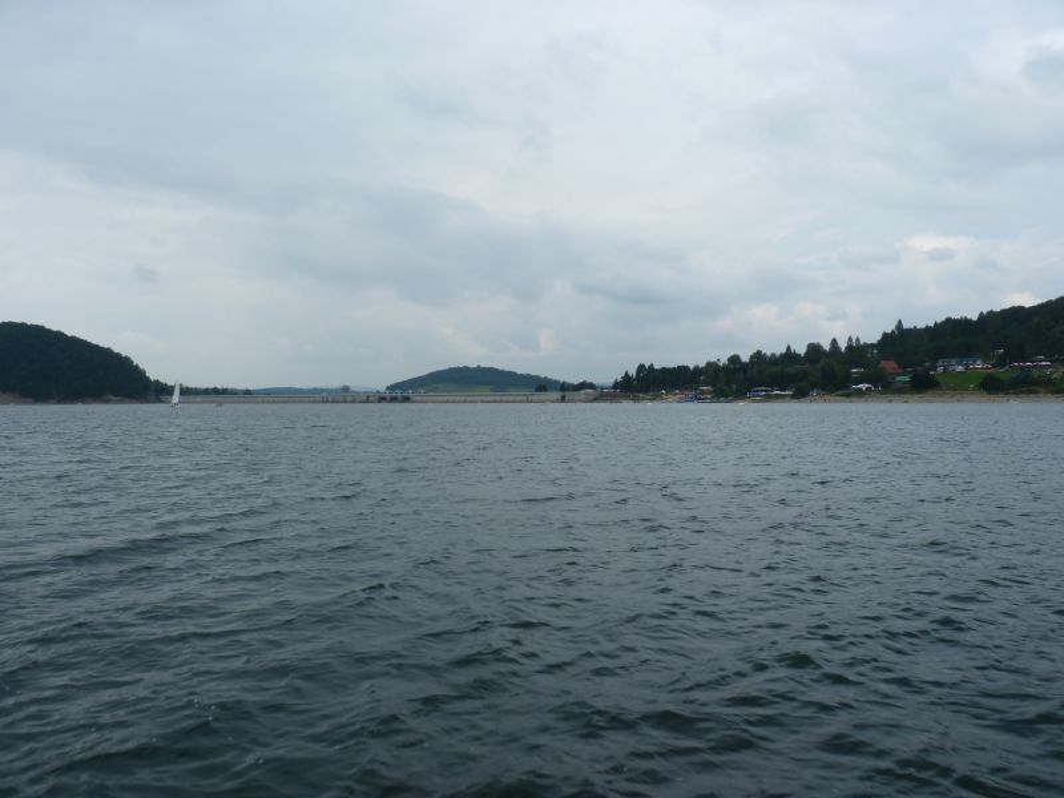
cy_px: 399
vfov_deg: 51.4
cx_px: 532
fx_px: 830
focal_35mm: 27
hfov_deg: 65.3
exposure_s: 1/320
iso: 80
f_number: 5.6
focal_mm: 4.8
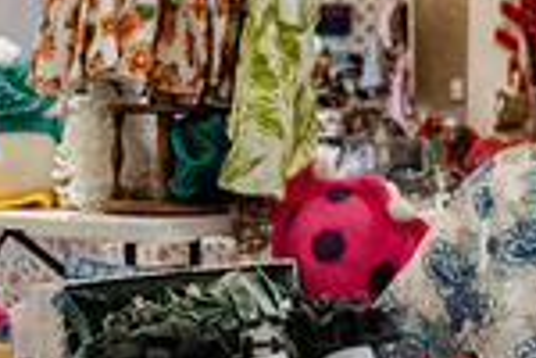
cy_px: 371
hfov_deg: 12.2
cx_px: 64
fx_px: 2501
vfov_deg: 8.1
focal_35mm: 168
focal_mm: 28
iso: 8000
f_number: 4
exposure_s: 1/160
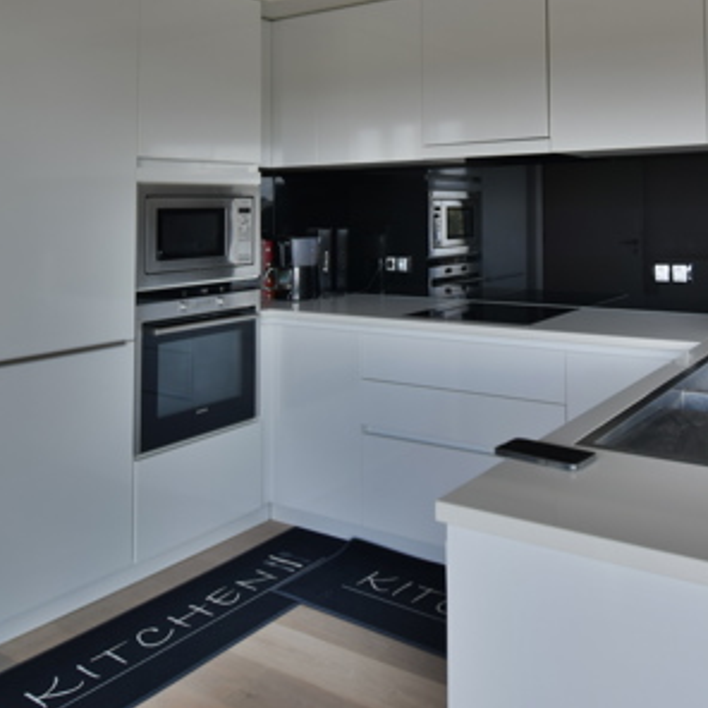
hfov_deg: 51.4
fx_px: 717
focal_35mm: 31
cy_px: 172
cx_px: 478
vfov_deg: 50.3
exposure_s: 1/20
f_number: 4.5
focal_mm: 10
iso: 100
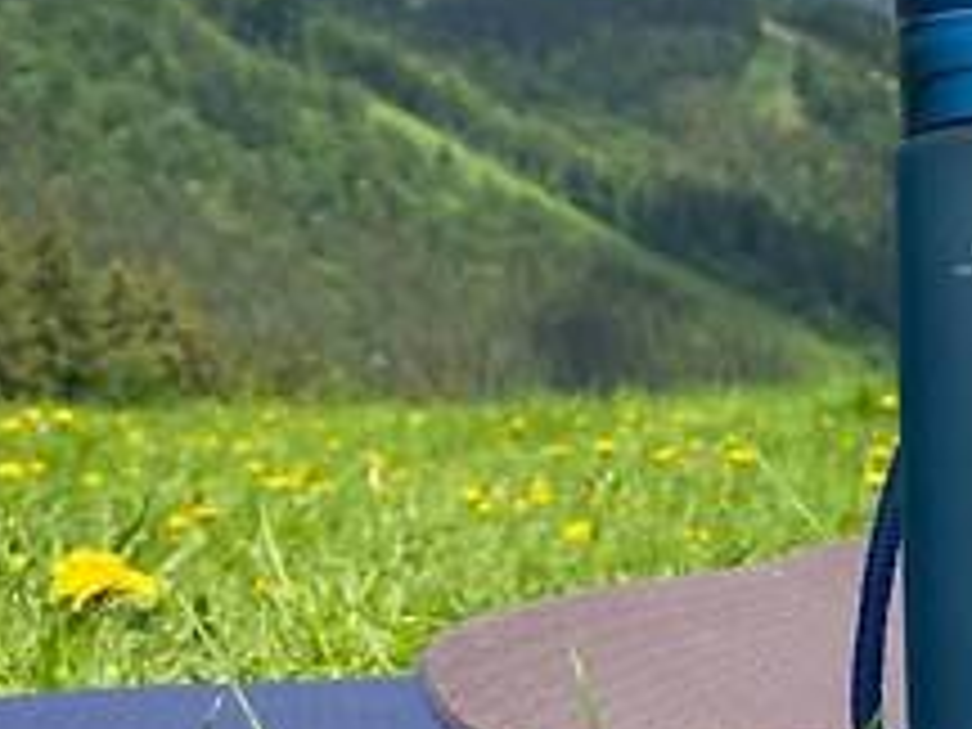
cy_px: 288
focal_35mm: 77
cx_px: 1188
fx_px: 2162
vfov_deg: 19.1
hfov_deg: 23.1
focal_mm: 4.25
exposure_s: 1/100
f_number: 1.8
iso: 80
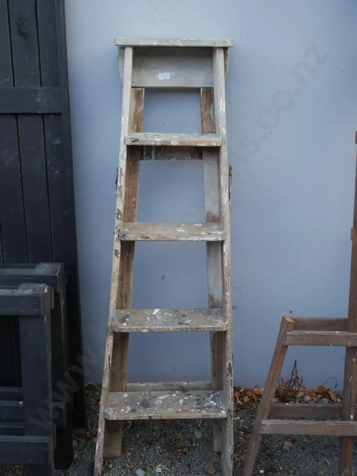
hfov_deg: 41.8
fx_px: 467
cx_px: 178
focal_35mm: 34
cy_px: 238
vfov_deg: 53.9
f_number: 4.5
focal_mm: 17
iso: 200
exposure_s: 1/125
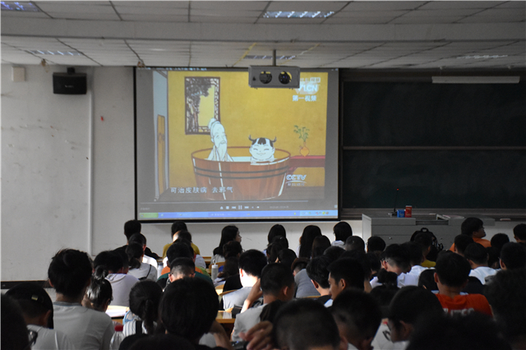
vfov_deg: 18.2
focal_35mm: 75
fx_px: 1095
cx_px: 263
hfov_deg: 27.0
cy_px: 175
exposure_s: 1/500
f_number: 4.8
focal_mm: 50
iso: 5000
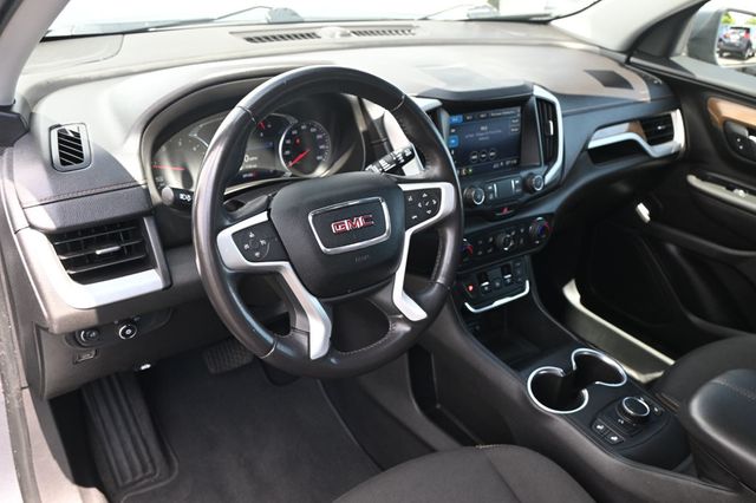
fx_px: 614
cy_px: 252
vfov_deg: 44.6
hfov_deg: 63.2
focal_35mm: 29
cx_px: 378
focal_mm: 19.5
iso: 400
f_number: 3.8
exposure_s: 1/125
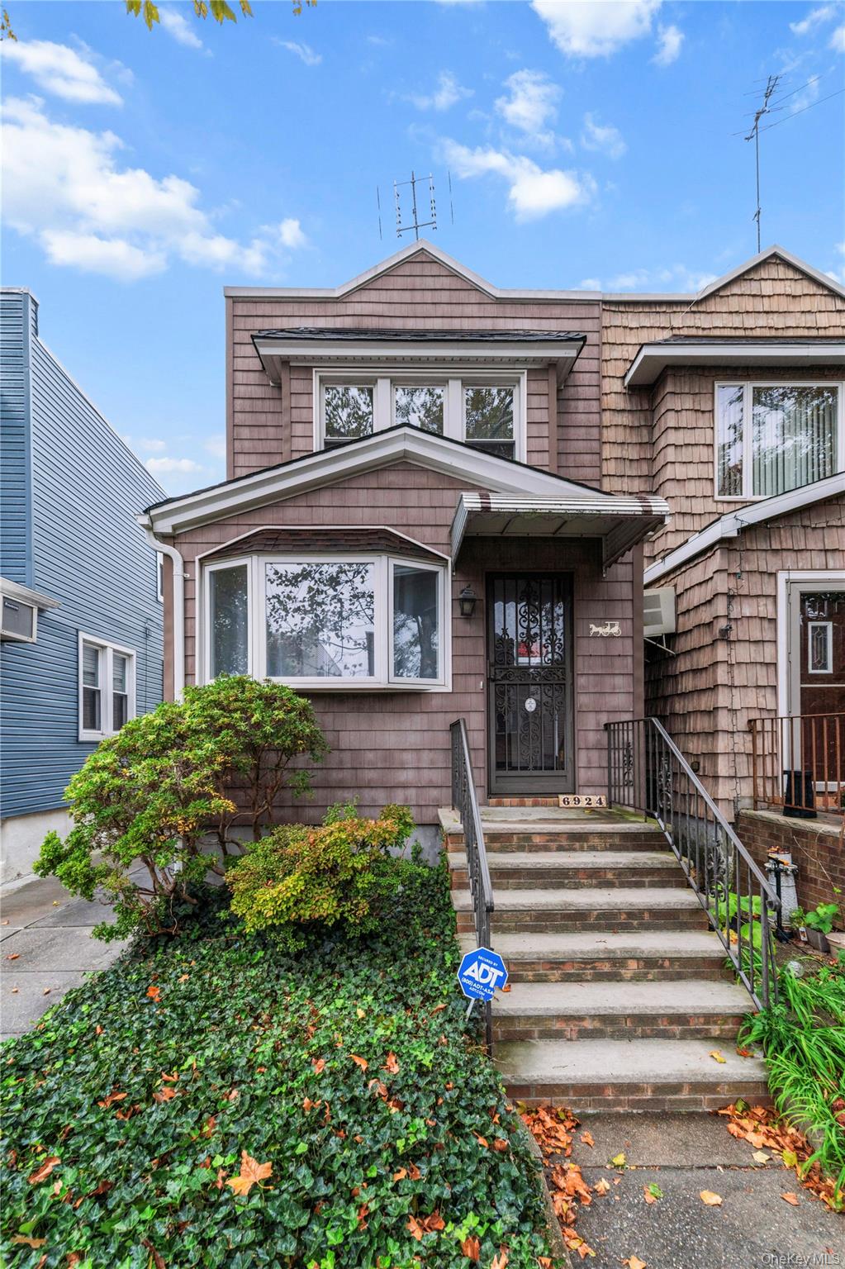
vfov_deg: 100.4
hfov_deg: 77.3
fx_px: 528
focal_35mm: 15
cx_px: 422
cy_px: 634
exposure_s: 1/60
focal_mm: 15
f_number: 11
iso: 400
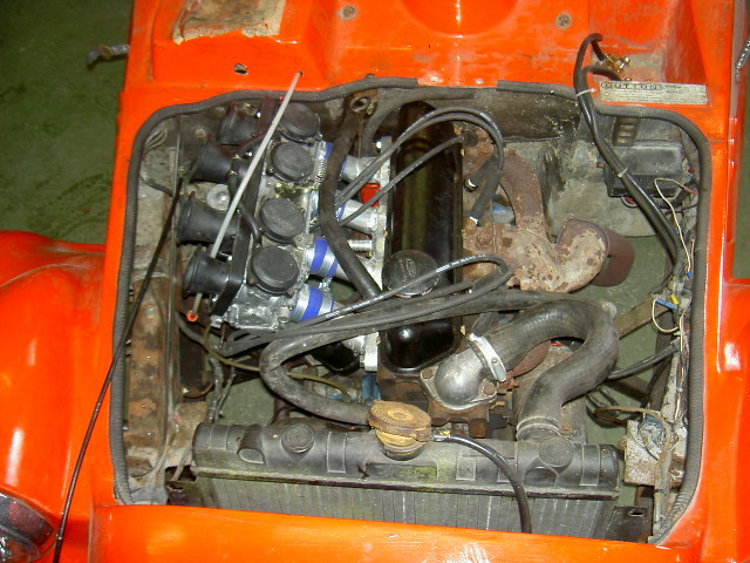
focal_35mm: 39
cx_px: 375
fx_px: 845
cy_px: 282
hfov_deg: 47.9
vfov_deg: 36.8
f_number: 2.8
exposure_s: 1/59.5
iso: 100
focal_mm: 8
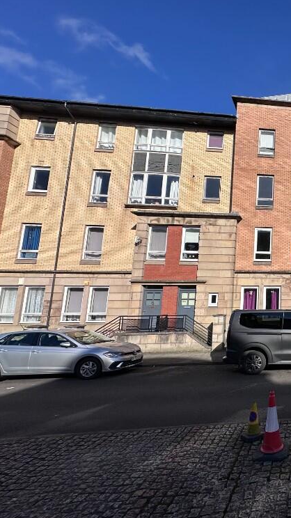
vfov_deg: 83.8
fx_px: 288
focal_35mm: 21
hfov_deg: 39.6
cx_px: 344
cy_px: 265
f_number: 2.2
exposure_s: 1/3205
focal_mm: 2.22
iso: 40
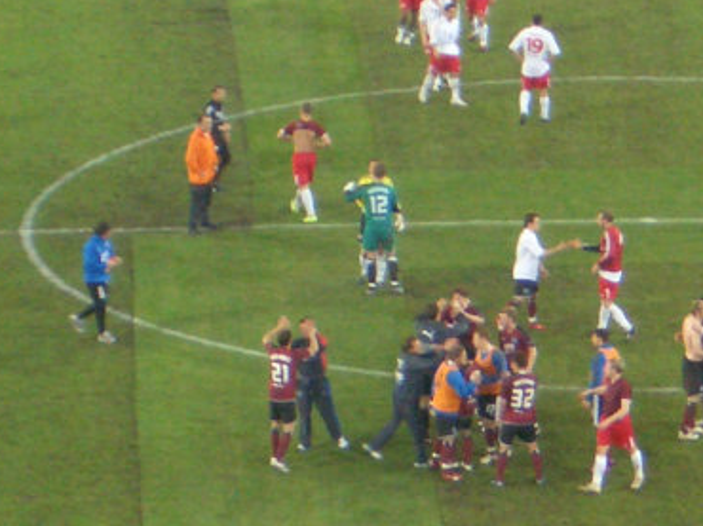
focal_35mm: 142
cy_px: 183
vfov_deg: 10.4
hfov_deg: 13.9
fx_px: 2882
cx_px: 281
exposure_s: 1/40
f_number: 4.8
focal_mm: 17.4
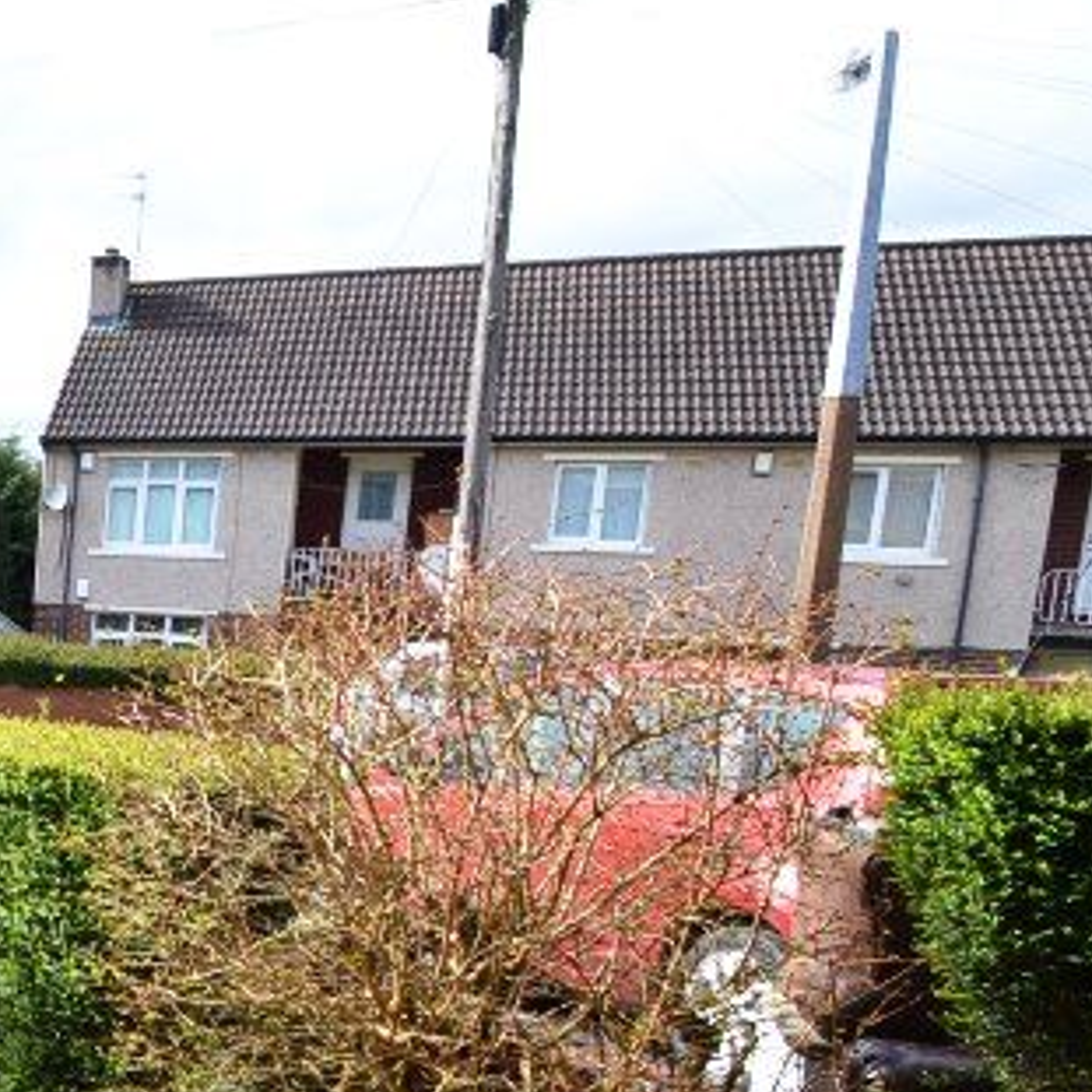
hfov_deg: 27.0
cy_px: 718
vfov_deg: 39.6
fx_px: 1499
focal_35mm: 42
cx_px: -576
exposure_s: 1/160
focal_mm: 10
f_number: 6.3
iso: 100
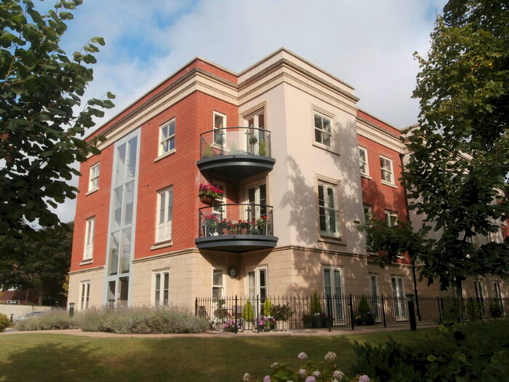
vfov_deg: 46.8
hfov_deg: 60.0
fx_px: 441
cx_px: 254
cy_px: 191
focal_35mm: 30
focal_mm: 5.36
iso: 100
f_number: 3.5
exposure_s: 1/800
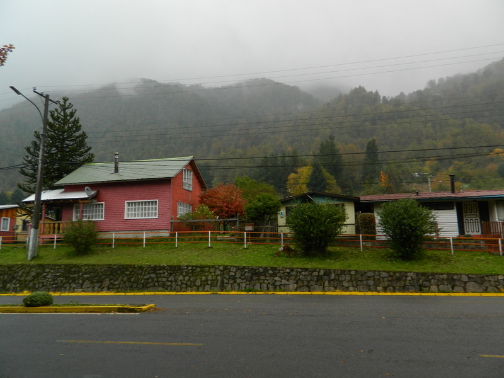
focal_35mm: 25
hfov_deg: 69.4
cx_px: 252
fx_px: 364
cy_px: 189
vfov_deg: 54.9
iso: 80
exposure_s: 1/50
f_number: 3.1
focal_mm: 4.5
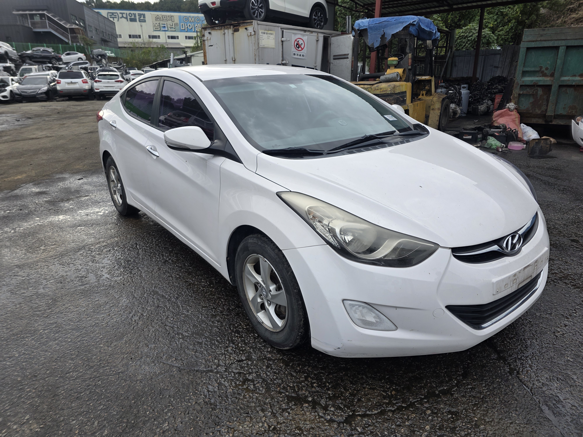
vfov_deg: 58.9
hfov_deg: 73.9
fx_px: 387
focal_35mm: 23
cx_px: 292
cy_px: 218
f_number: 1.7
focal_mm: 6.3
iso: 32
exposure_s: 1/359
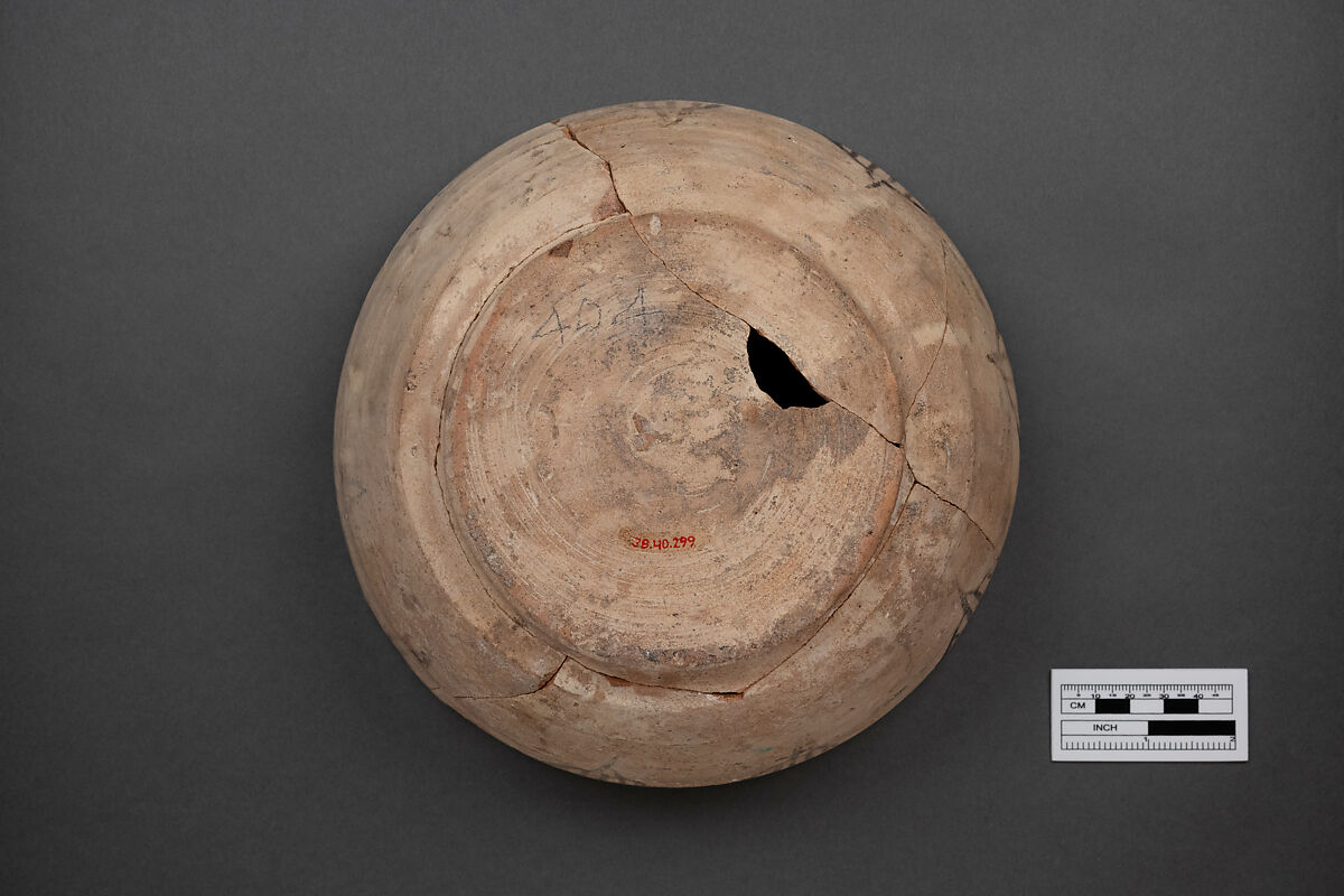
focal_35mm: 50
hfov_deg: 39.6
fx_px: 1867
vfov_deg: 27.0
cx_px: 672
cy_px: 448
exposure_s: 1/80
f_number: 13
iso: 640
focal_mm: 50
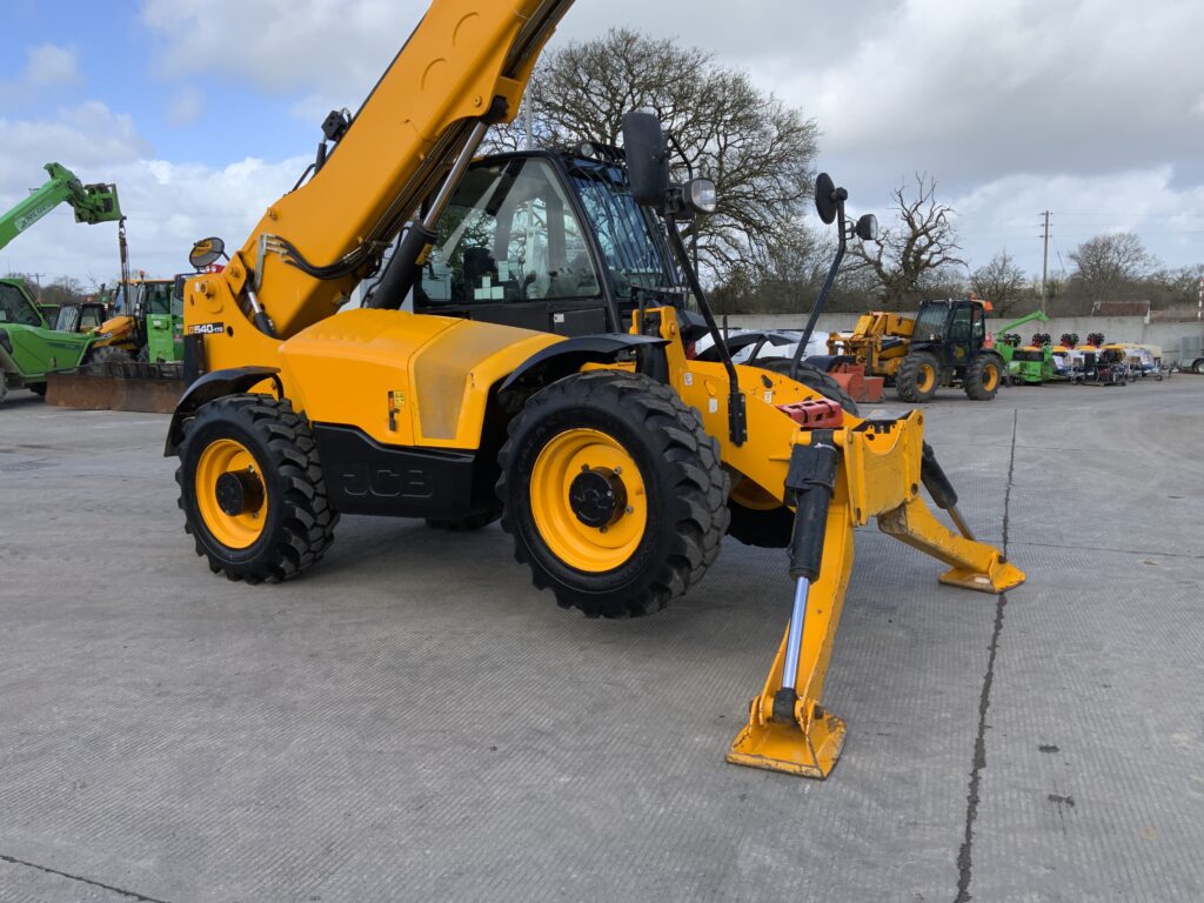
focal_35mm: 29
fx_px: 1009
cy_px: 452
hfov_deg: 61.7
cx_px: 602
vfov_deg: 48.2
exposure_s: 1/792
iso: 16
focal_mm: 3
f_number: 1.8
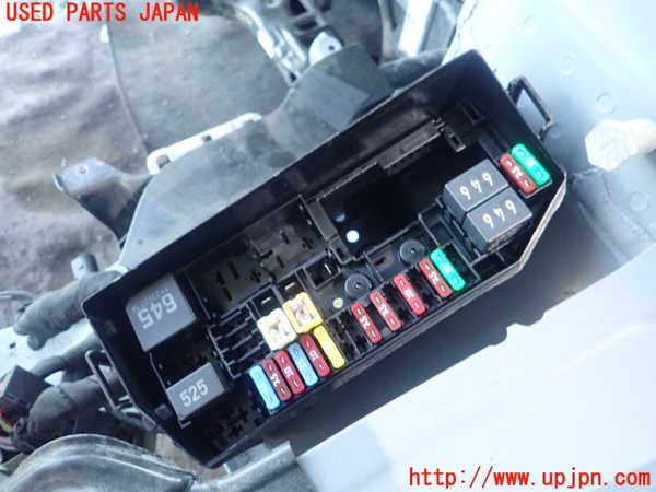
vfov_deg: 54.9
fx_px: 474
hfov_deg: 69.4
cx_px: 328
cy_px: 246
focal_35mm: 25
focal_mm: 4.5
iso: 800
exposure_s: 1/8
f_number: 2
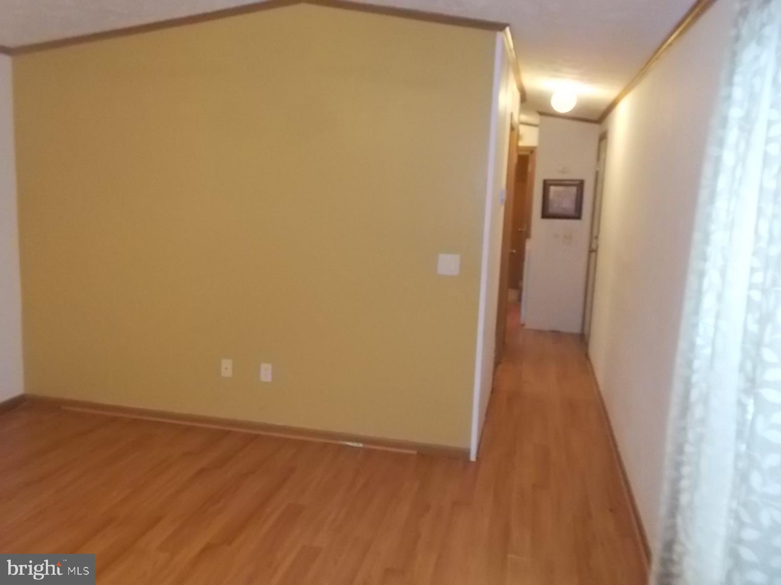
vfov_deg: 48.2
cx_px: 390
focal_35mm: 29
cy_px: 292
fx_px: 654
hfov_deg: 61.7
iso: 800
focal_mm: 4.1
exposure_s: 1/30
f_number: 3.3
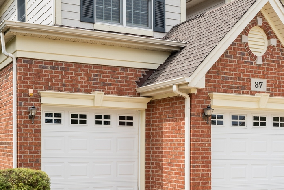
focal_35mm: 44
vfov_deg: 30.3
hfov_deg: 41.7
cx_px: 41
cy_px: 64
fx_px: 347
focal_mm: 19
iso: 100
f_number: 9
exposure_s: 1/125
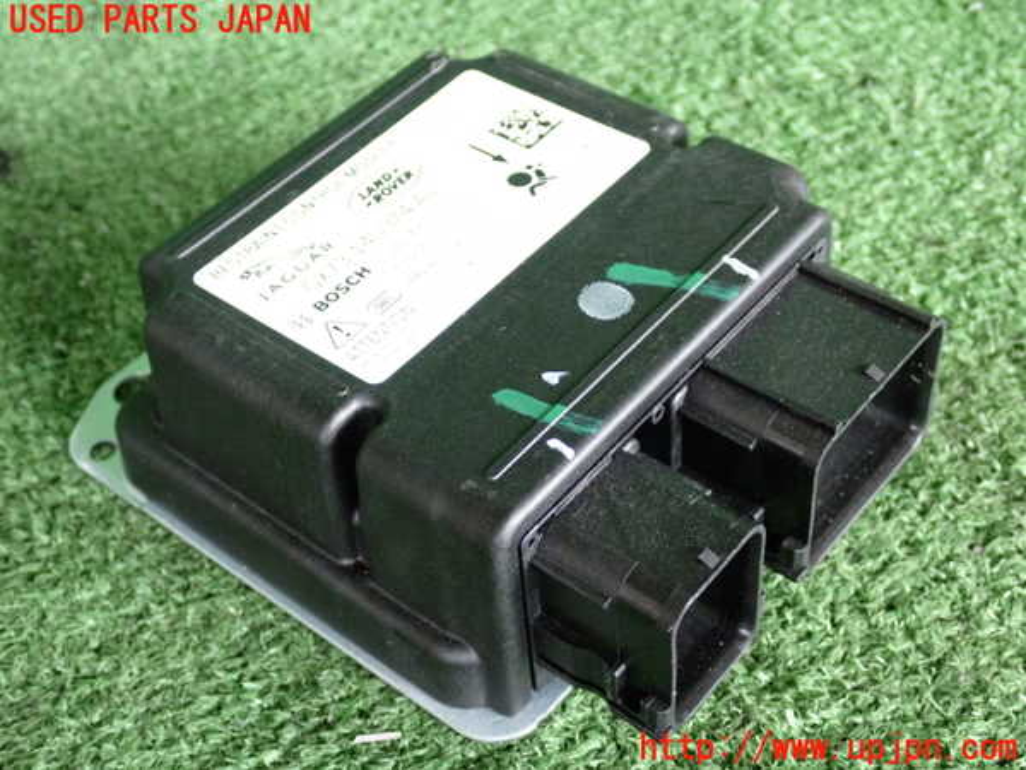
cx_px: 513
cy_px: 385
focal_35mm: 50
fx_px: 1482
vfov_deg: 29.1
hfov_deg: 38.2
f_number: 3.2
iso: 1000
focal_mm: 9.01
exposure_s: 1/125
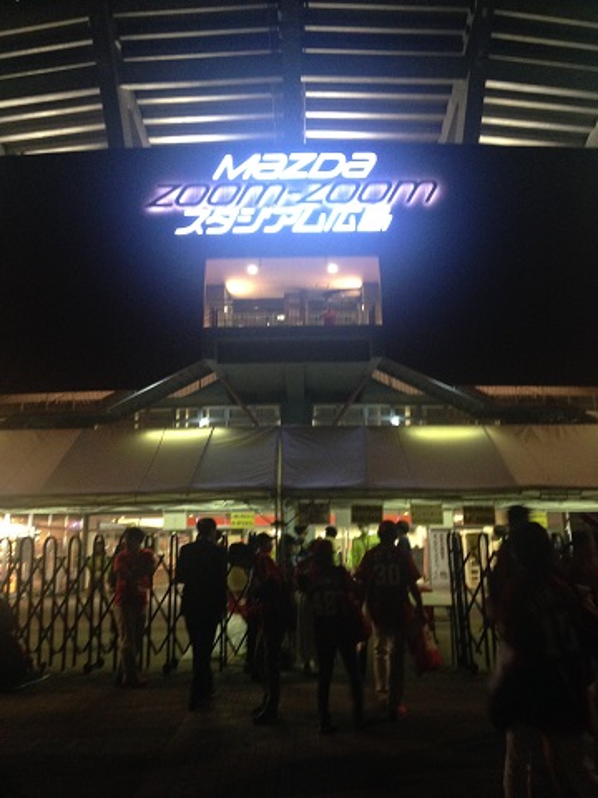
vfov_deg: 55.4
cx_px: 299
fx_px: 760
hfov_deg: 42.9
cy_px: 399
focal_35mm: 33
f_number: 2.4
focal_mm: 4.12
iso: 320
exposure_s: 1/20
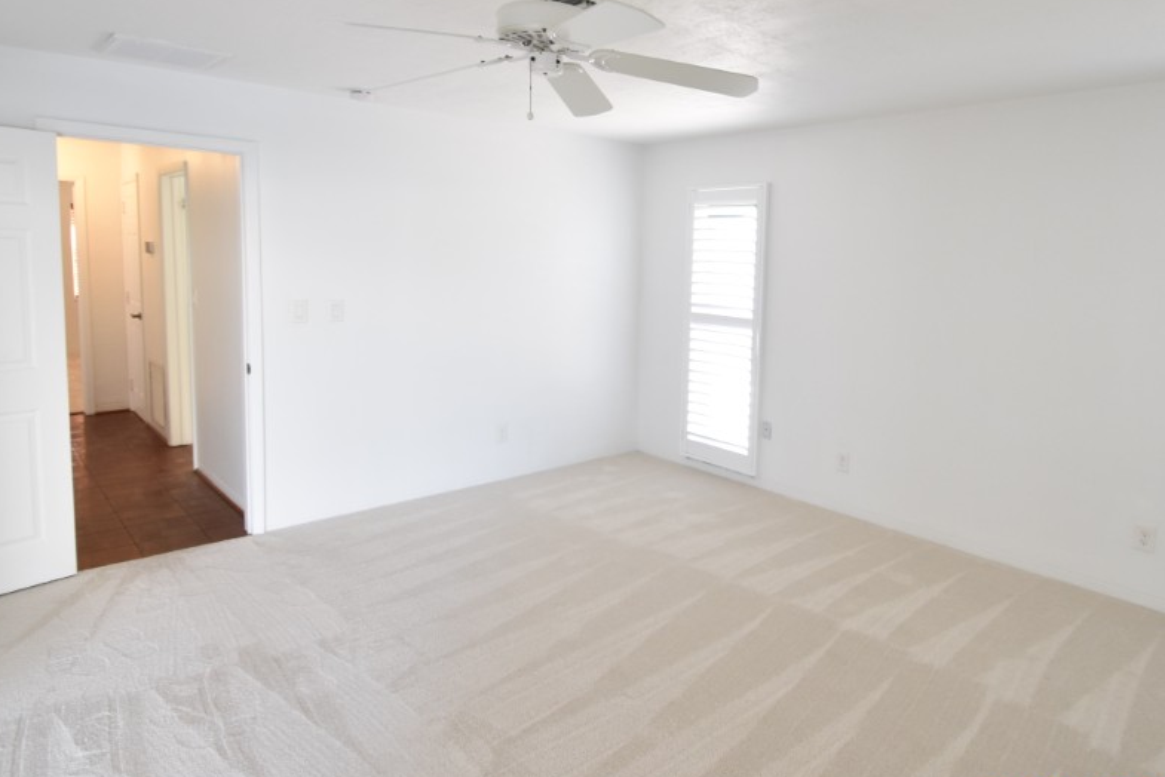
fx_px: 712
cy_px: 322
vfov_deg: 56.9
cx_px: 668
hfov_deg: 78.1
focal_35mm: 22
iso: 800
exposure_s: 1/30
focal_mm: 10
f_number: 3.5
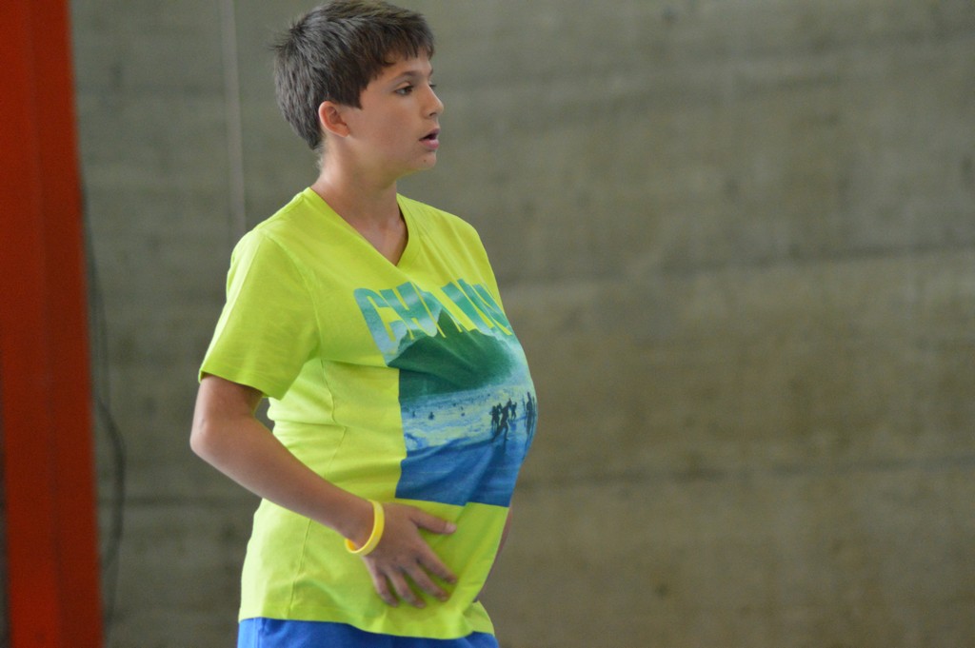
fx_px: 7915
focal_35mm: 292
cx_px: 488
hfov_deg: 7.0
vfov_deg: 4.7
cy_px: 324
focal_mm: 195
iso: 2800
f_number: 4.8
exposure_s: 1/250
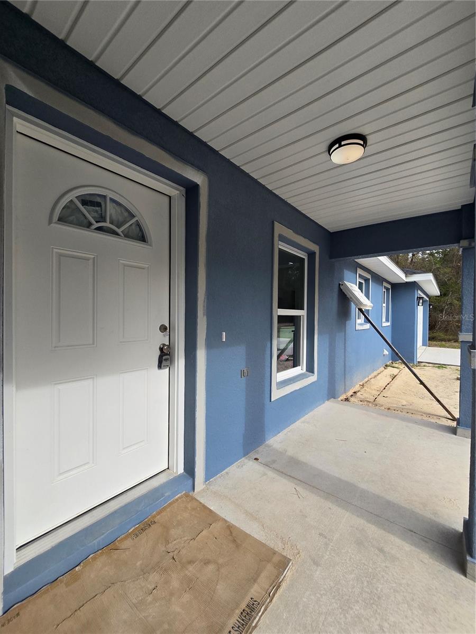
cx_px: 238
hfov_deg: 89.9
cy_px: 317
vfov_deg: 106.2
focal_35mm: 13
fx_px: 238
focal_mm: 2.2
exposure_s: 1/2000
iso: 125
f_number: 2.2
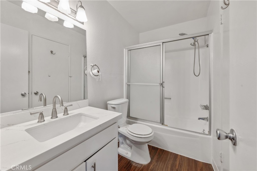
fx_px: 100
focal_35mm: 14
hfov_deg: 104.3
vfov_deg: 81.1
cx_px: 128
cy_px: 86
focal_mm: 14
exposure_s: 1/20
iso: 100
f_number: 10
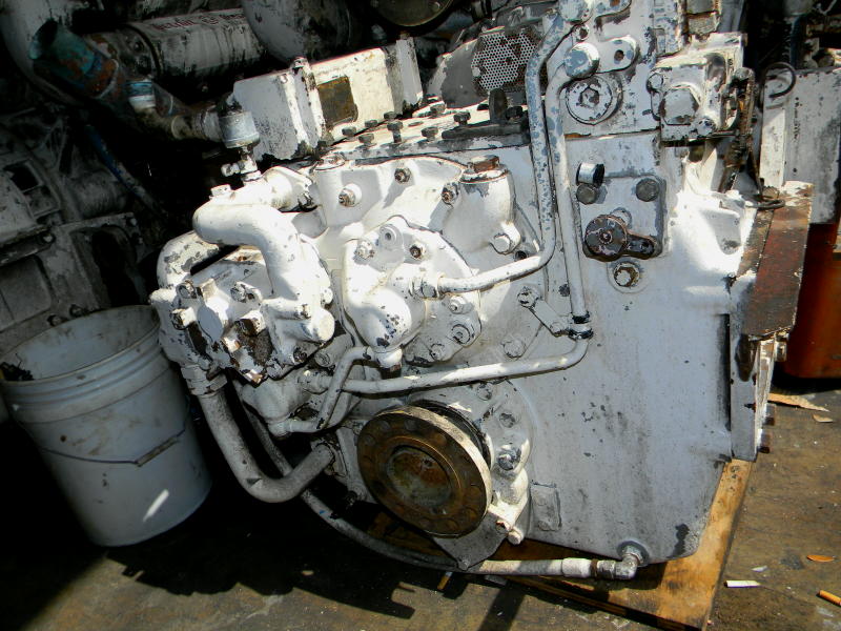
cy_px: 316
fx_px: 680
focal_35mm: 28
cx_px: 420
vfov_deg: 49.7
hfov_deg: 63.4
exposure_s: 1/842
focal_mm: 5
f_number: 3.5
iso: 80
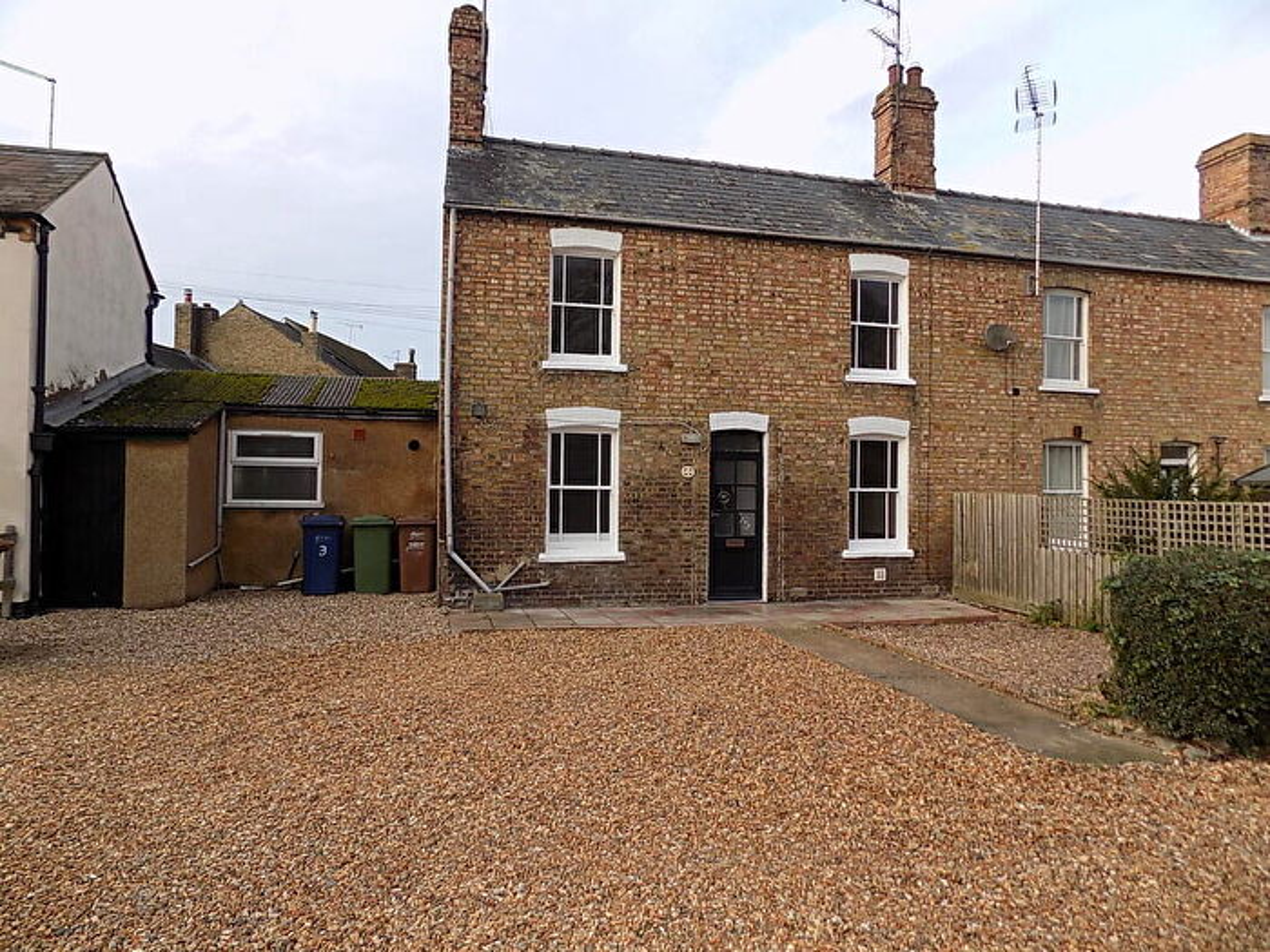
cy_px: 476
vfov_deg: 58.9
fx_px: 844
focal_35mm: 23
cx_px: 635
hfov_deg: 73.9
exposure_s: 1/125
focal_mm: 4
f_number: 3.1
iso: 80
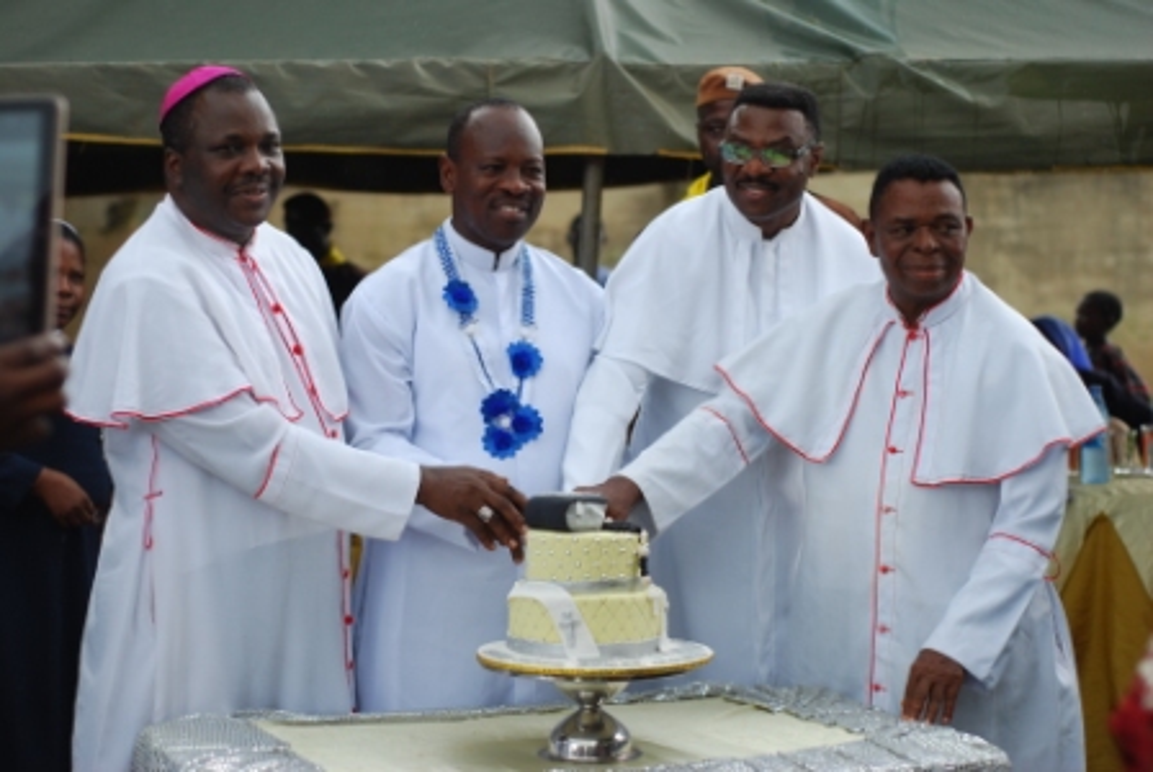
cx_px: 576
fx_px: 2405
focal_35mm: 75
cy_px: 386
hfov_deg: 27.0
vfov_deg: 18.2
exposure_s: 1/640
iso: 200
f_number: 2.2
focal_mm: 50
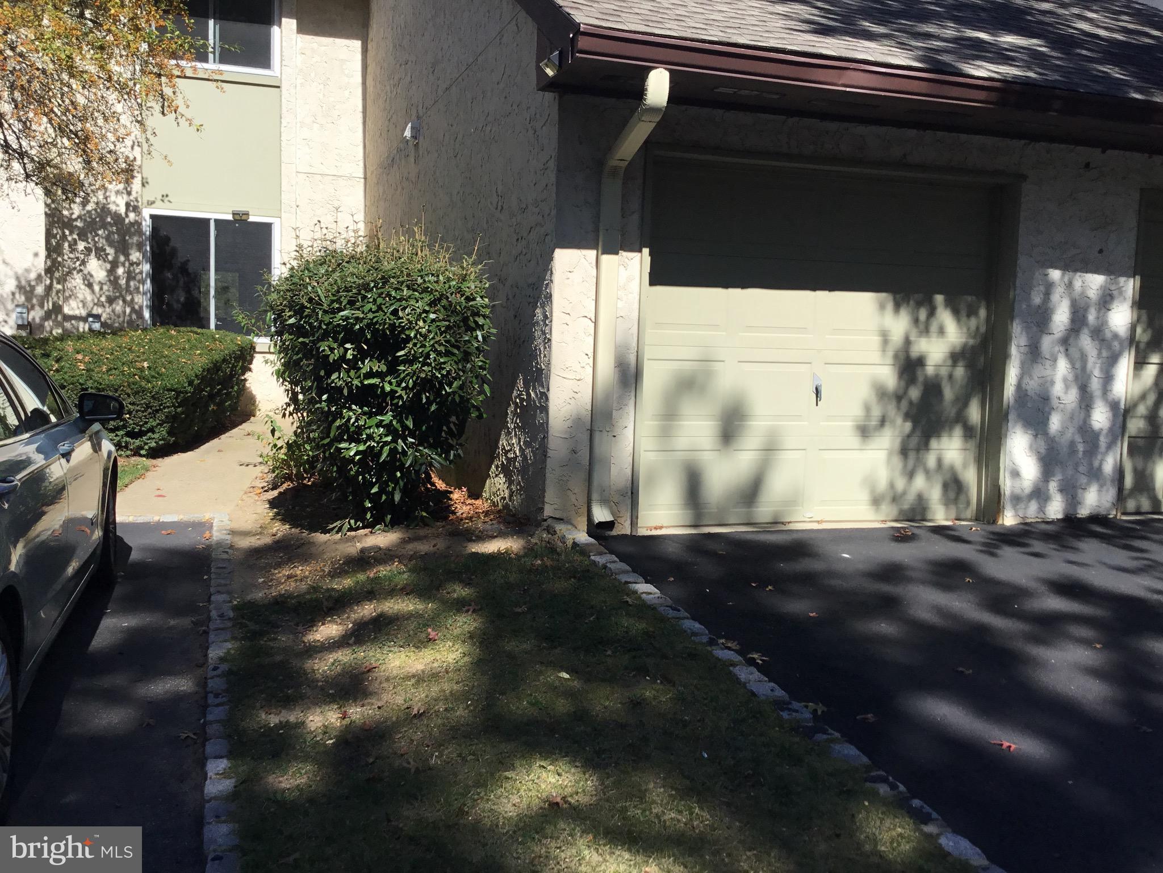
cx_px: 582
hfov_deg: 58.4
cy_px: 436
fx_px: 1042
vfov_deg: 45.4
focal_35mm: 31
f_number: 2.4
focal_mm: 3.3
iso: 25
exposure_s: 1/1217
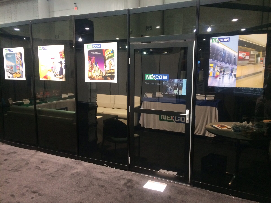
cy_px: 102
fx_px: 227
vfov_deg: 48.2
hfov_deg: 61.7
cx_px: 136
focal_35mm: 29
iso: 320
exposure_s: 1/24
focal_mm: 4.15
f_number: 2.2
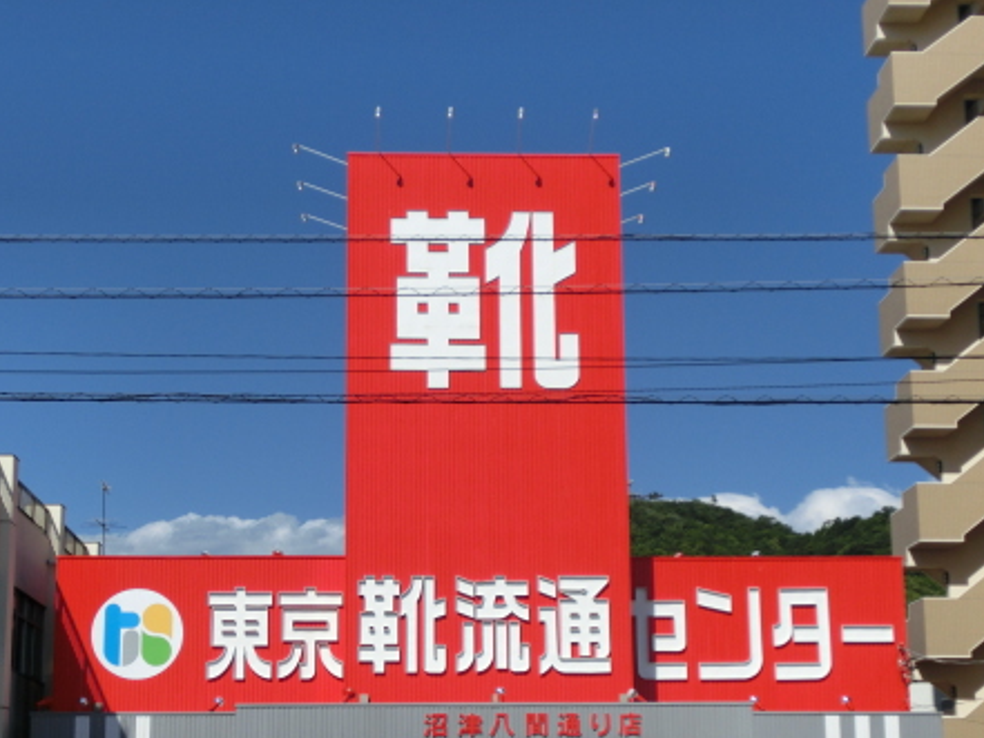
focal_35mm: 58
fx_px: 1649
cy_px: 533
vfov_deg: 25.0
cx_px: 433
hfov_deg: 33.2
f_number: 10.2
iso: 80
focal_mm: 7
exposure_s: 1/250
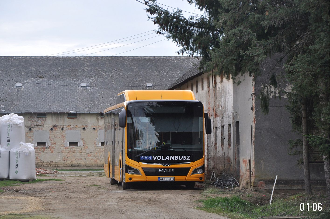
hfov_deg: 13.1
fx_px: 1442
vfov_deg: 8.7
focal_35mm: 158
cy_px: 110
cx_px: 165
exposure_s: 1/1000
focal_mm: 105
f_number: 5.6
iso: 450
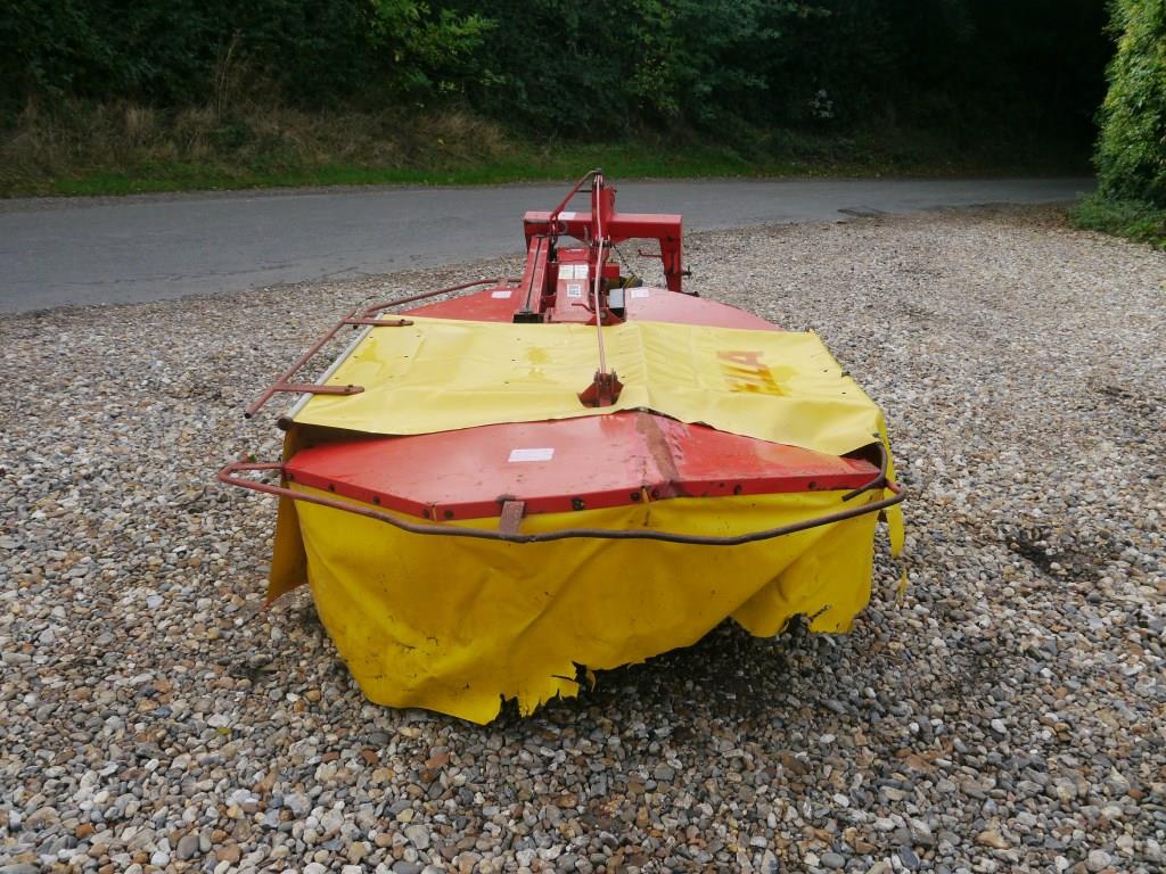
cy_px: 437
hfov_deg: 63.4
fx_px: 943
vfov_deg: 49.7
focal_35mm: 28
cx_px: 583
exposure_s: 1/250
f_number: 5.6
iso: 160
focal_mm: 14
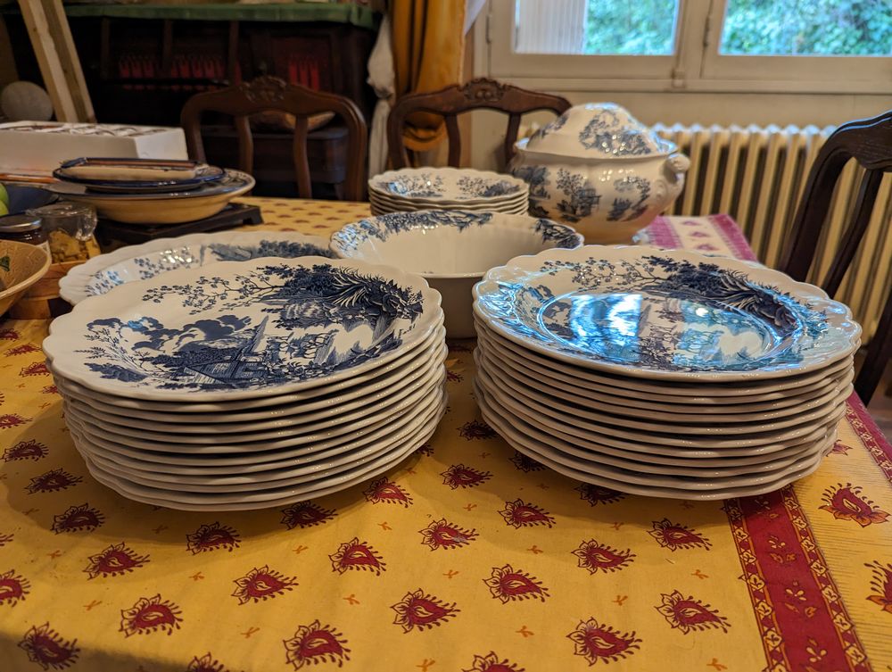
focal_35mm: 24
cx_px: 446
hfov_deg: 71.5
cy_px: 336
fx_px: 619
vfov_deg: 56.9
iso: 401
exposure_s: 1/100
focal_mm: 6.81
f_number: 1.85
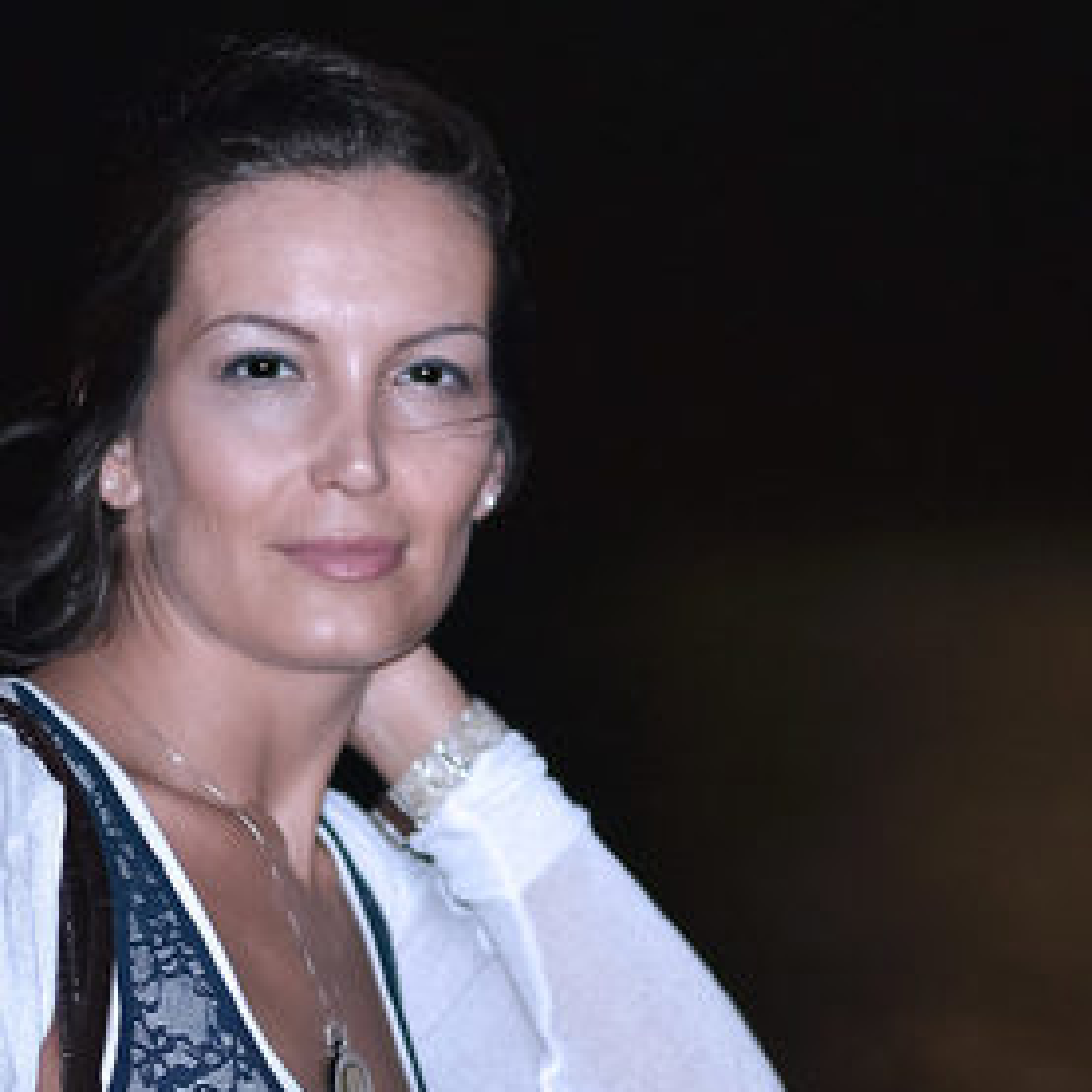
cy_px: 375
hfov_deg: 7.5
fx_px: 8384
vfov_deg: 7.4
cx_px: 647
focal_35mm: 235
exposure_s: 1/60
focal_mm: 85
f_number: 1.8
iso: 400
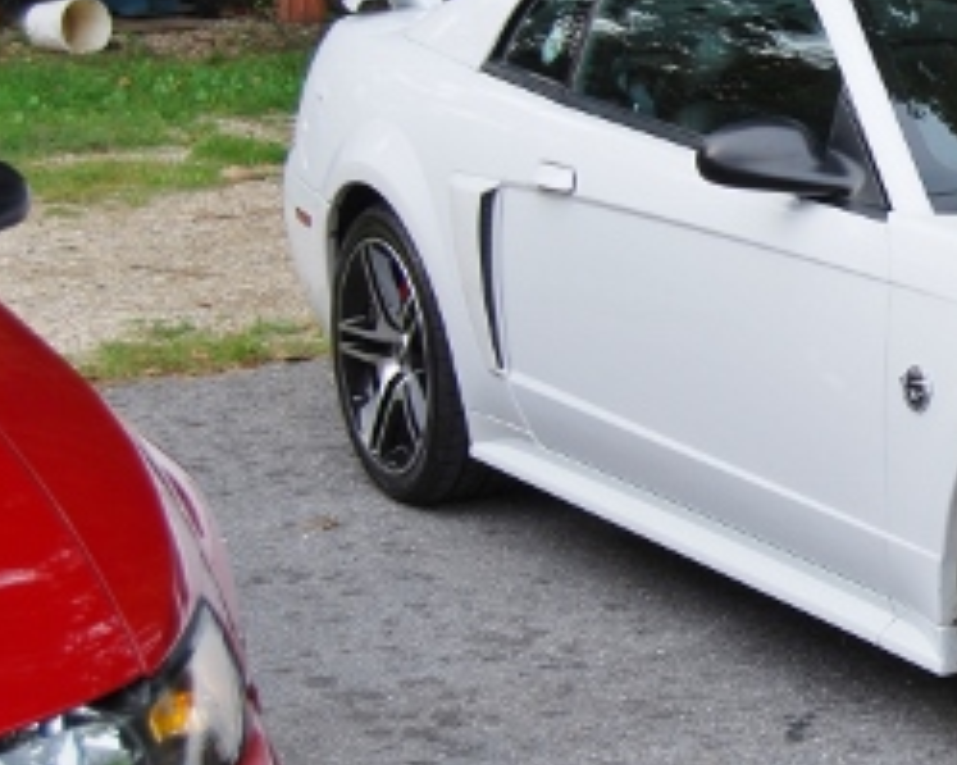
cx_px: 1199
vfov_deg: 13.7
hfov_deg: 16.3
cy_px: 269
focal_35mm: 112
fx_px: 3177
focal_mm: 31
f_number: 6.3
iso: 100
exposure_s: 1/125
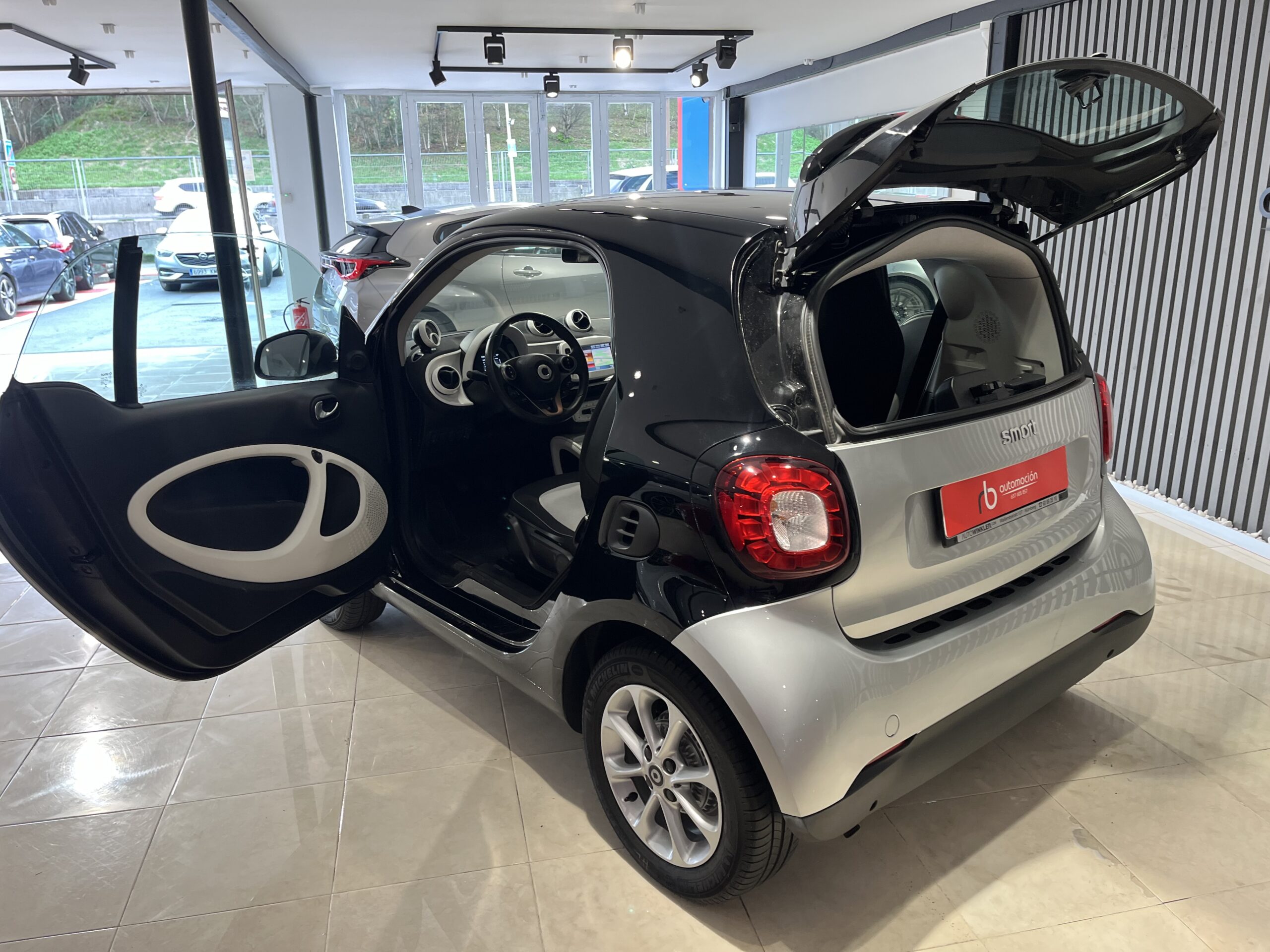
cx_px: 635
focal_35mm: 26
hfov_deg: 67.3
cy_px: 476
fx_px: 954
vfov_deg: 53.1
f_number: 1.6
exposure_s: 1/100
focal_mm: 5.1
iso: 100
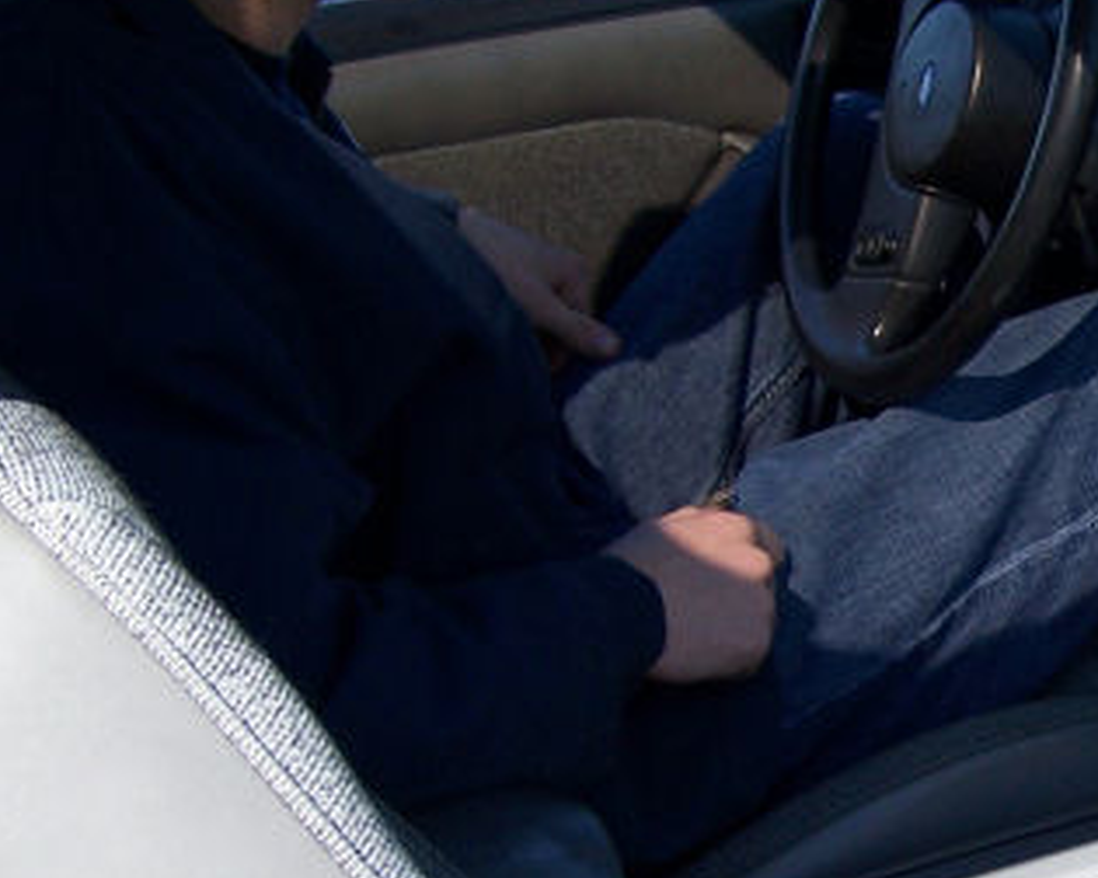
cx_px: 1223
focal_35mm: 100
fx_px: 3250
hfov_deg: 18.4
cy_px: 613
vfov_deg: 15.4
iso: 80
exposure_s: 1/500
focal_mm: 6.3
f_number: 2.8
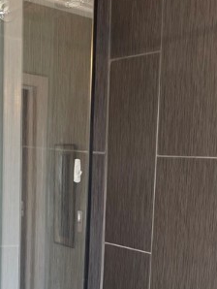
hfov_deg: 21.7
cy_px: 257
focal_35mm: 67
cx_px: 167
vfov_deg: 27.9
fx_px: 559
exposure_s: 1/60
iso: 64
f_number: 1.6
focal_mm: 4.2
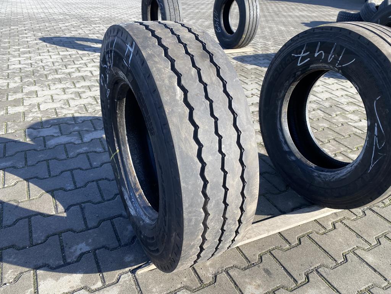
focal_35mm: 26
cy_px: 147
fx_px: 294
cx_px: 196
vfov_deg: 53.1
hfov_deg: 67.3
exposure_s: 1/757
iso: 32
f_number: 1.8
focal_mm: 4.25
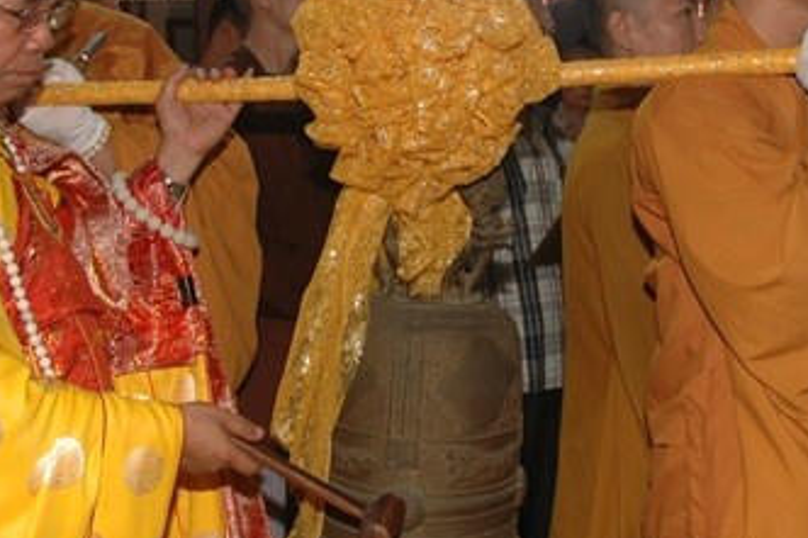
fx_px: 1166
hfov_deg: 38.2
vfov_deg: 25.9
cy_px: 217
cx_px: 387
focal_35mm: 52
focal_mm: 18
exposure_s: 1/60
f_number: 4
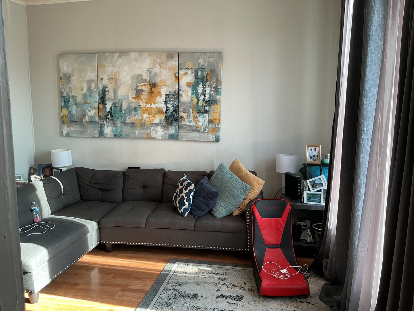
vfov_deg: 48.2
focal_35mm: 29
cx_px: 207
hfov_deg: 61.7
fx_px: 347
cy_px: 156
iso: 40
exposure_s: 1/60
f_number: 1.8
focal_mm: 3
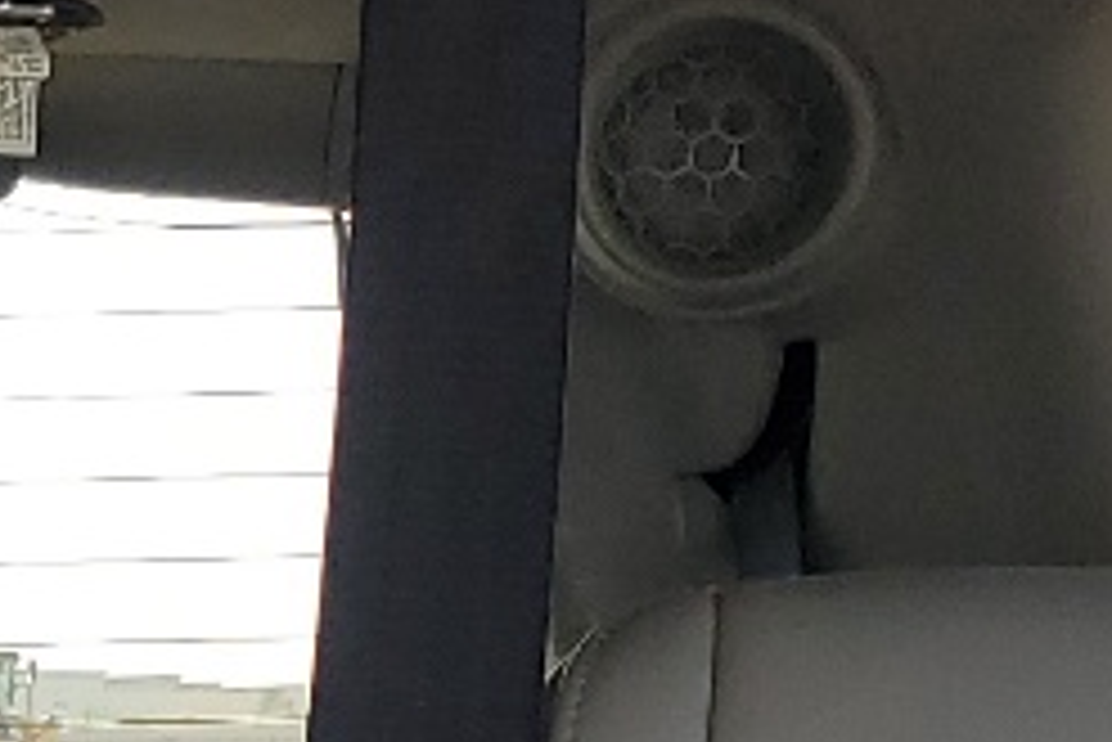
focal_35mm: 175
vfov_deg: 7.4
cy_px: 1677
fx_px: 5409
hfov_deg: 10.8
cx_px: -1022
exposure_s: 1/256
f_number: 1.5
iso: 50
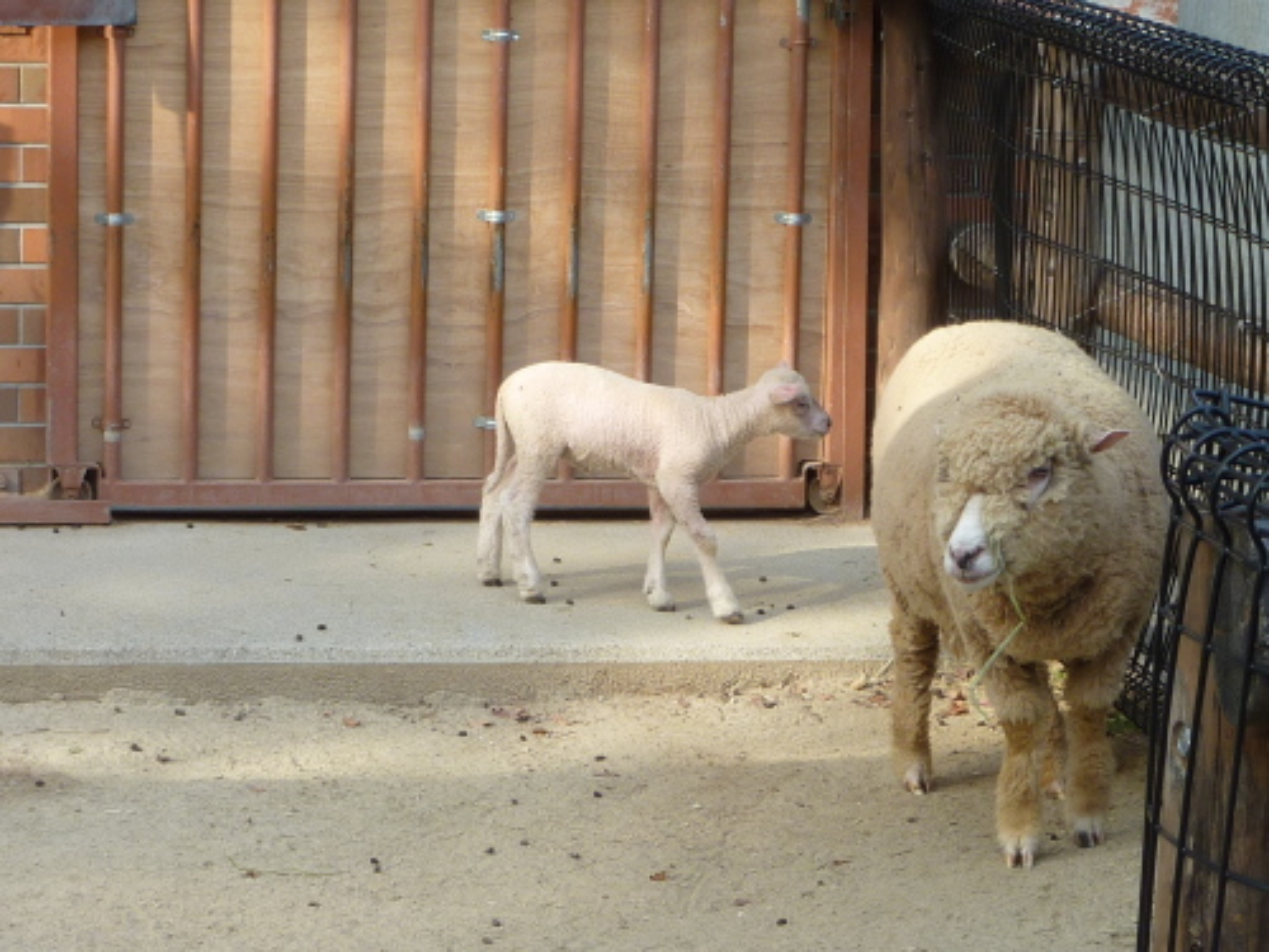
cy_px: 476
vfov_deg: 12.2
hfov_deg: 16.3
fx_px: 4436
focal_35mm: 121
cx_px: 634
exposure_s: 1/125
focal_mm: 11
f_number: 4.1
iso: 80
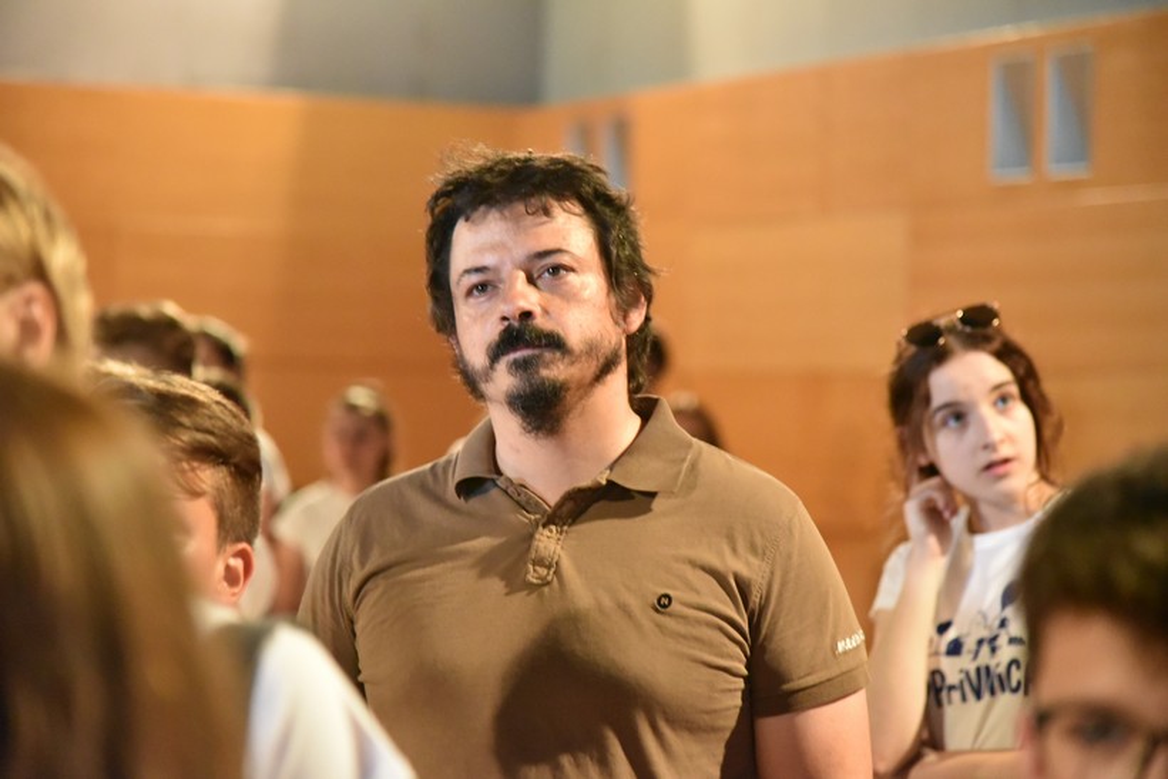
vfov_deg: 11.4
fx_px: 3894
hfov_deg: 17.1
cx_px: 584
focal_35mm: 120
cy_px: 390
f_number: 4
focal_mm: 120
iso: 12800
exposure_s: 1/100
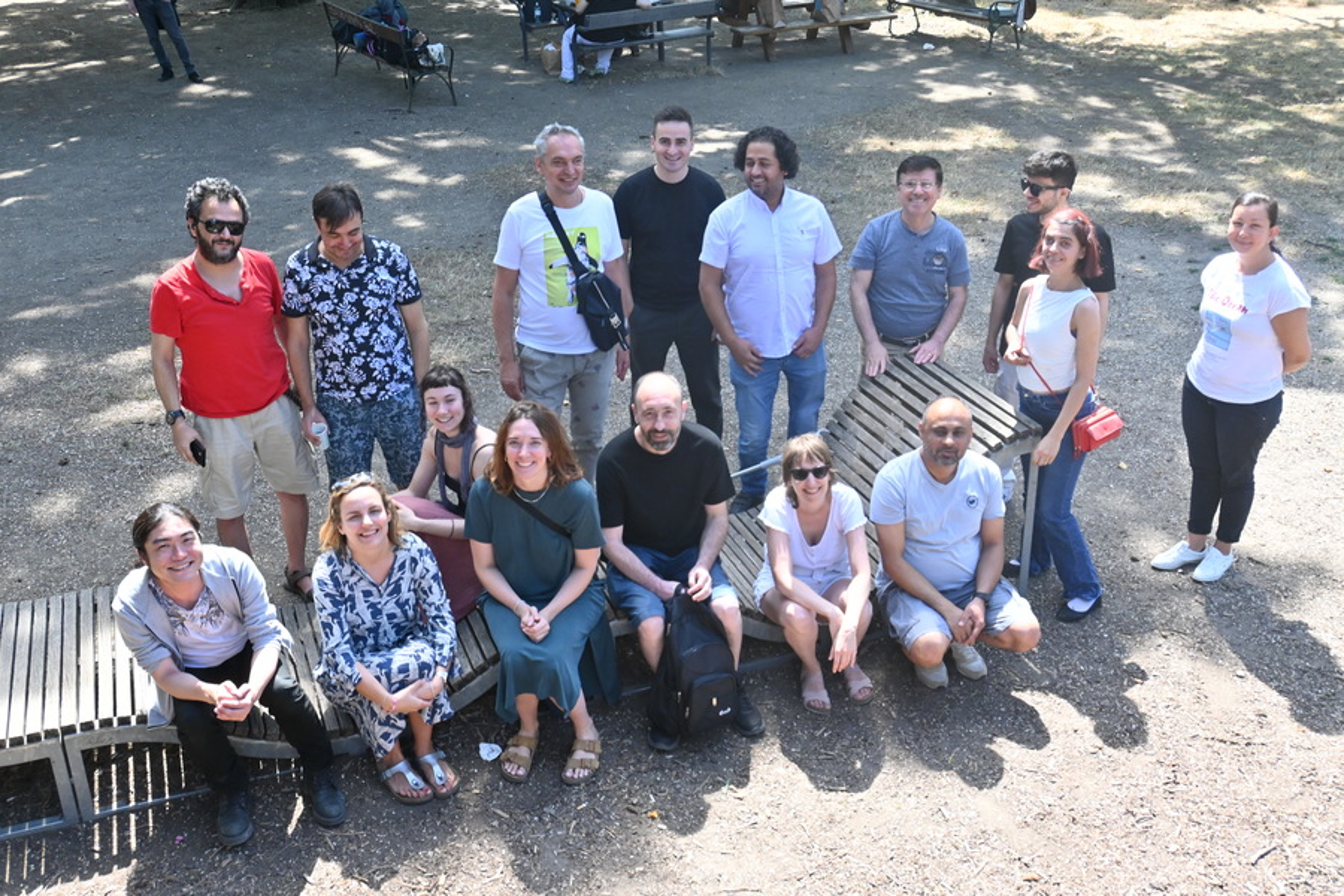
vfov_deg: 36.2
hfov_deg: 52.2
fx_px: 1372
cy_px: 448
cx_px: 672
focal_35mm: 37
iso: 900
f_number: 7.1
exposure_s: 1/500
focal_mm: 24.5
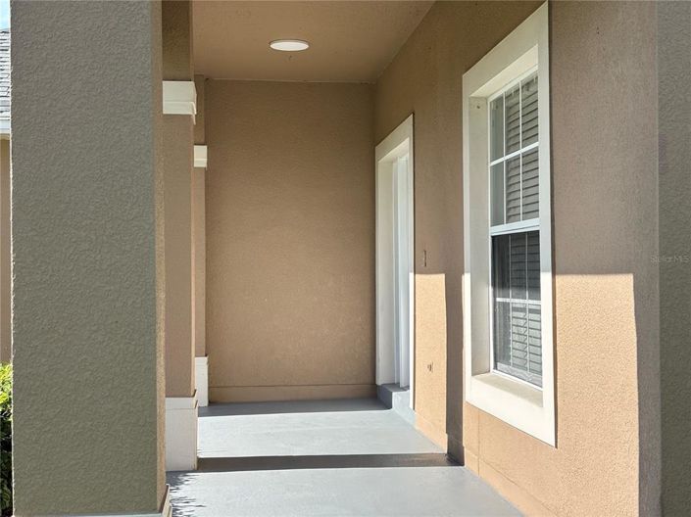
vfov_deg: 28.0
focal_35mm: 52
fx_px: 1037
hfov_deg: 36.8
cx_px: 346
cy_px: 258
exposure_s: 1/1724
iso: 40
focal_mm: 5.96
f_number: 1.6
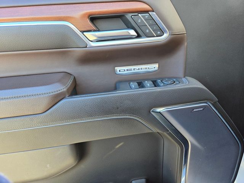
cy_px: 92
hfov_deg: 73.9
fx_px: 162
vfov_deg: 58.9
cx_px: 122
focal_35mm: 23
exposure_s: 1/100
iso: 80
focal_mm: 5.4
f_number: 1.8
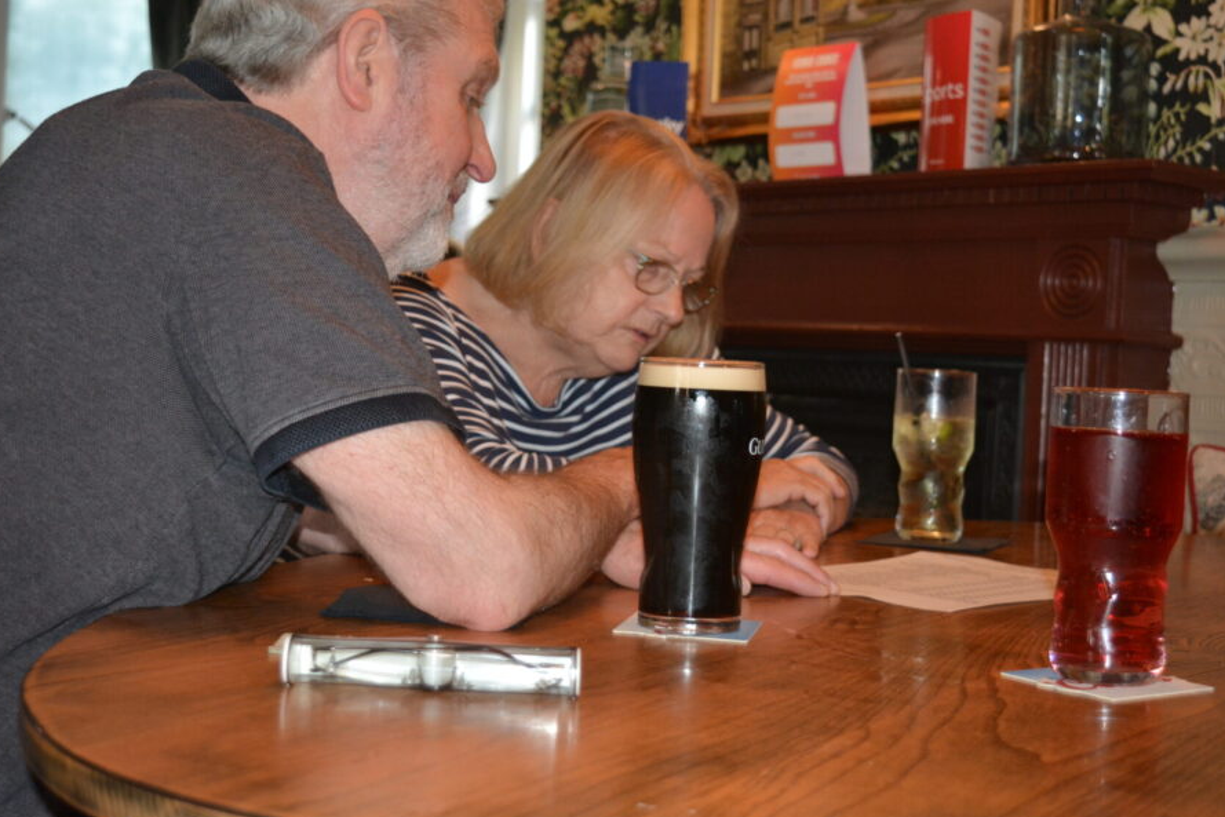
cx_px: 599
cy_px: 371
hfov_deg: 37.1
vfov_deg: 25.3
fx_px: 1823
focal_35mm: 54
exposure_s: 1/100
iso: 1000
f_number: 4.2
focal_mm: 31
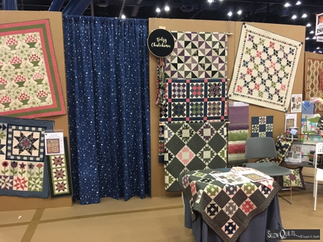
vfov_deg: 48.2
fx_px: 271
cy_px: 121
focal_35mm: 29
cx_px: 162
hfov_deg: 61.7
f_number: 2.2
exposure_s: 1/30
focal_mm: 4.15
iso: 200
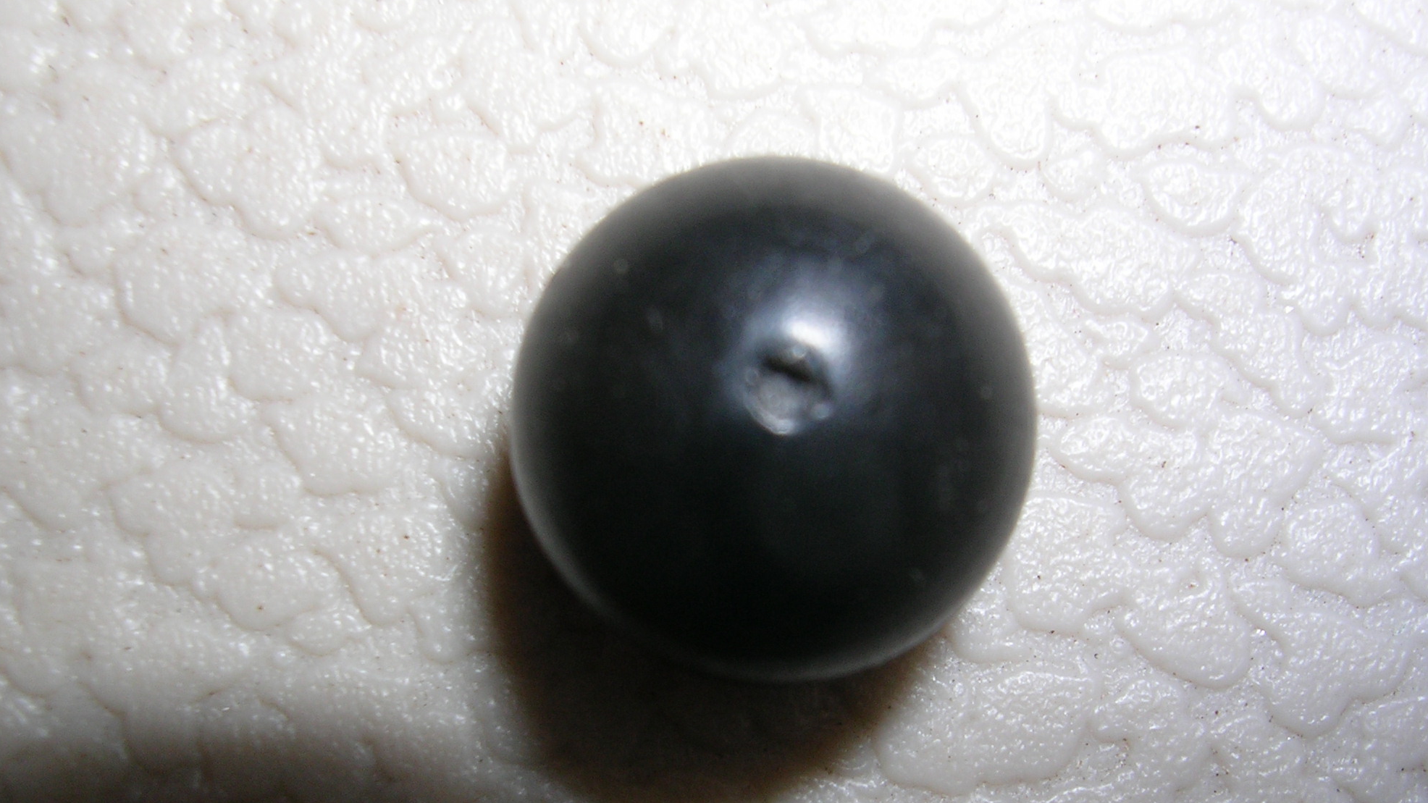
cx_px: 705
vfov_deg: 27.6
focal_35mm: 43
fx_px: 1628
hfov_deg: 47.4
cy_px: 503
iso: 50
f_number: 5.6
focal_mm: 5.8
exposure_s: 1/60.1
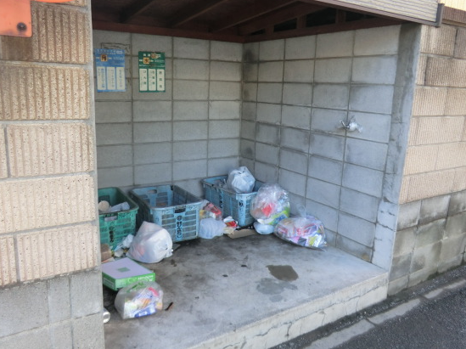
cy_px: 171
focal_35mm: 28
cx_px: 233
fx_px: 377
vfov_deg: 49.7
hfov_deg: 63.5
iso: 80
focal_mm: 4.3
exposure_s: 1/80
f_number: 3.2
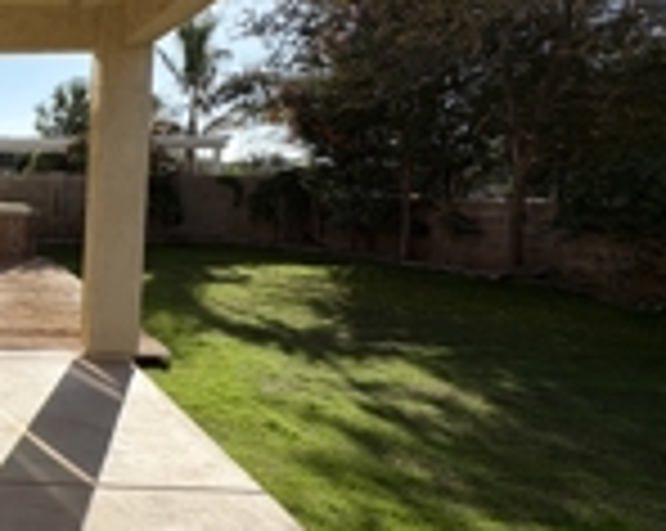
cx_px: -126
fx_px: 728
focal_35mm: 37
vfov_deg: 40.1
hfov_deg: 37.6
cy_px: 266
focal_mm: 2.22
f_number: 2.2
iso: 50
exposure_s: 1/1709
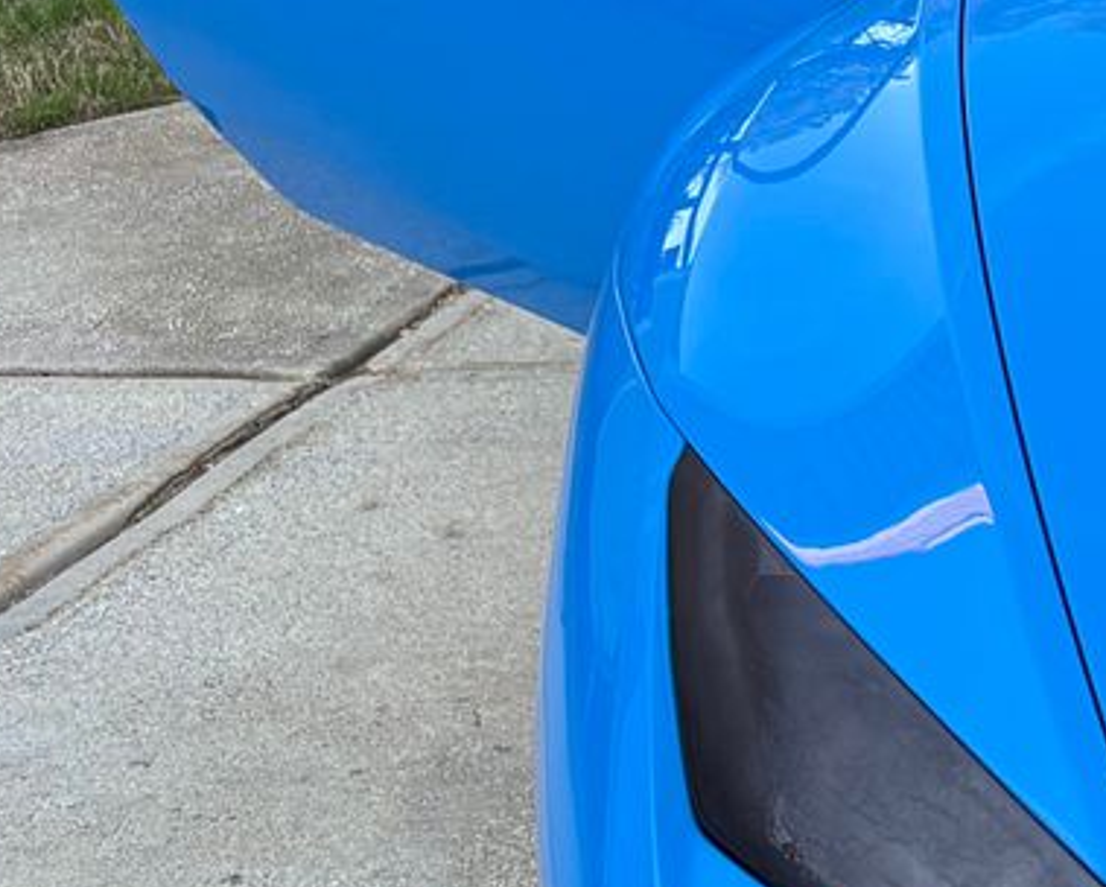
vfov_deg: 14.4
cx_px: 2104
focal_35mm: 107
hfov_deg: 15.1
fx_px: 3506
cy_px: 301
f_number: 1.6
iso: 50
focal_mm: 5.96
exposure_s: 1/122
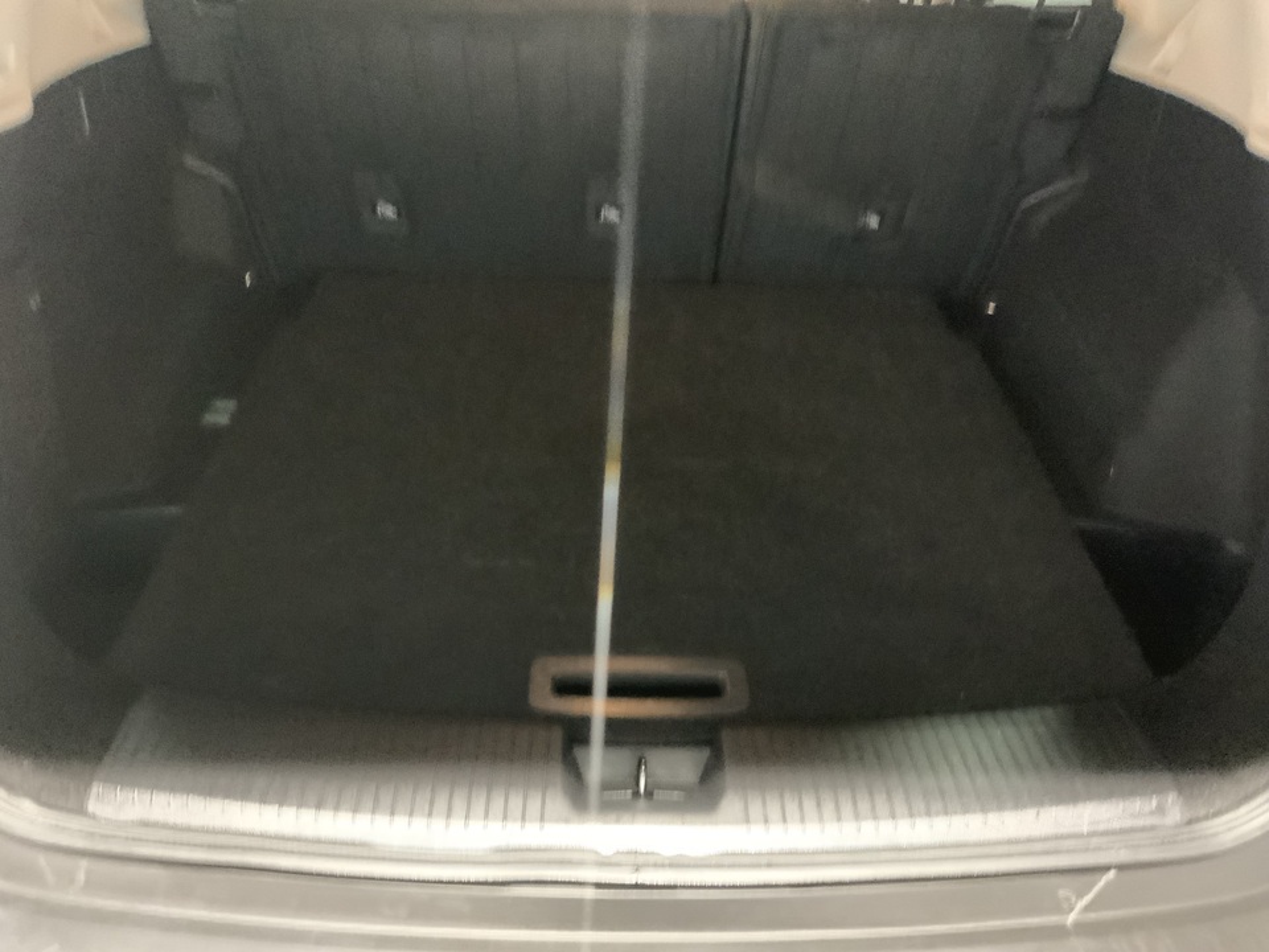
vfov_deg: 48.2
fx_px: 1063
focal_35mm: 29
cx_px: 634
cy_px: 476
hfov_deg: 61.7
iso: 500
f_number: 1.8
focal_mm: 3
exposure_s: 1/20
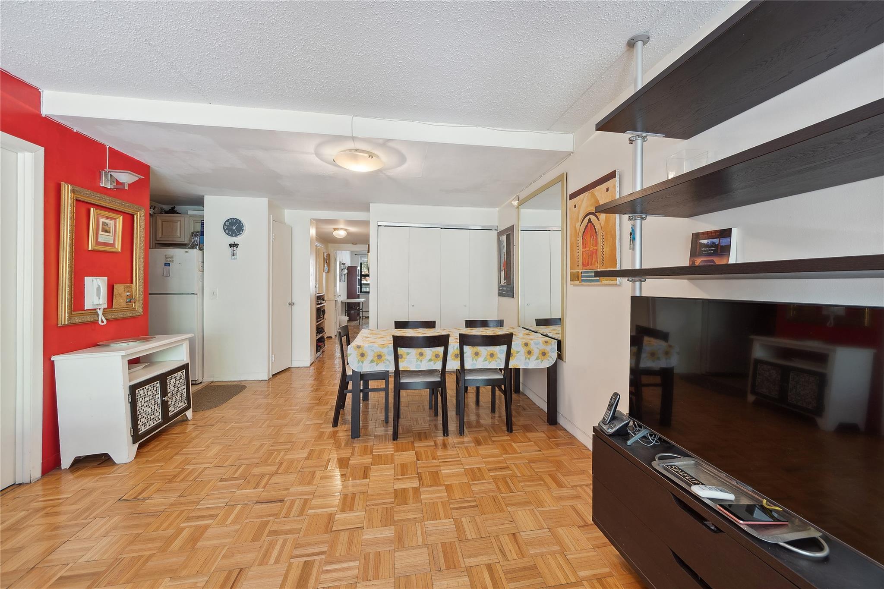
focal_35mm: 12
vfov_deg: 90.0
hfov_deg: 112.6
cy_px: 294
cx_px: 442
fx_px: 295
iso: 100
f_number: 8
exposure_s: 1/1.25
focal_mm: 8
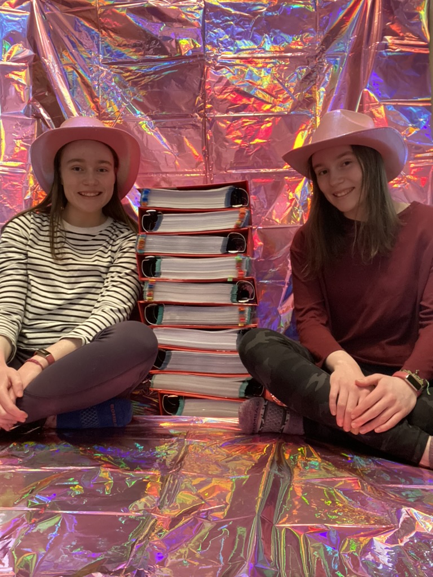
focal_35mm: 30
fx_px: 500
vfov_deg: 60.0
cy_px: 288
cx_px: 216
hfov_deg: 46.8
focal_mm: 2.71
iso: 640
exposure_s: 1/17
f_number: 2.2
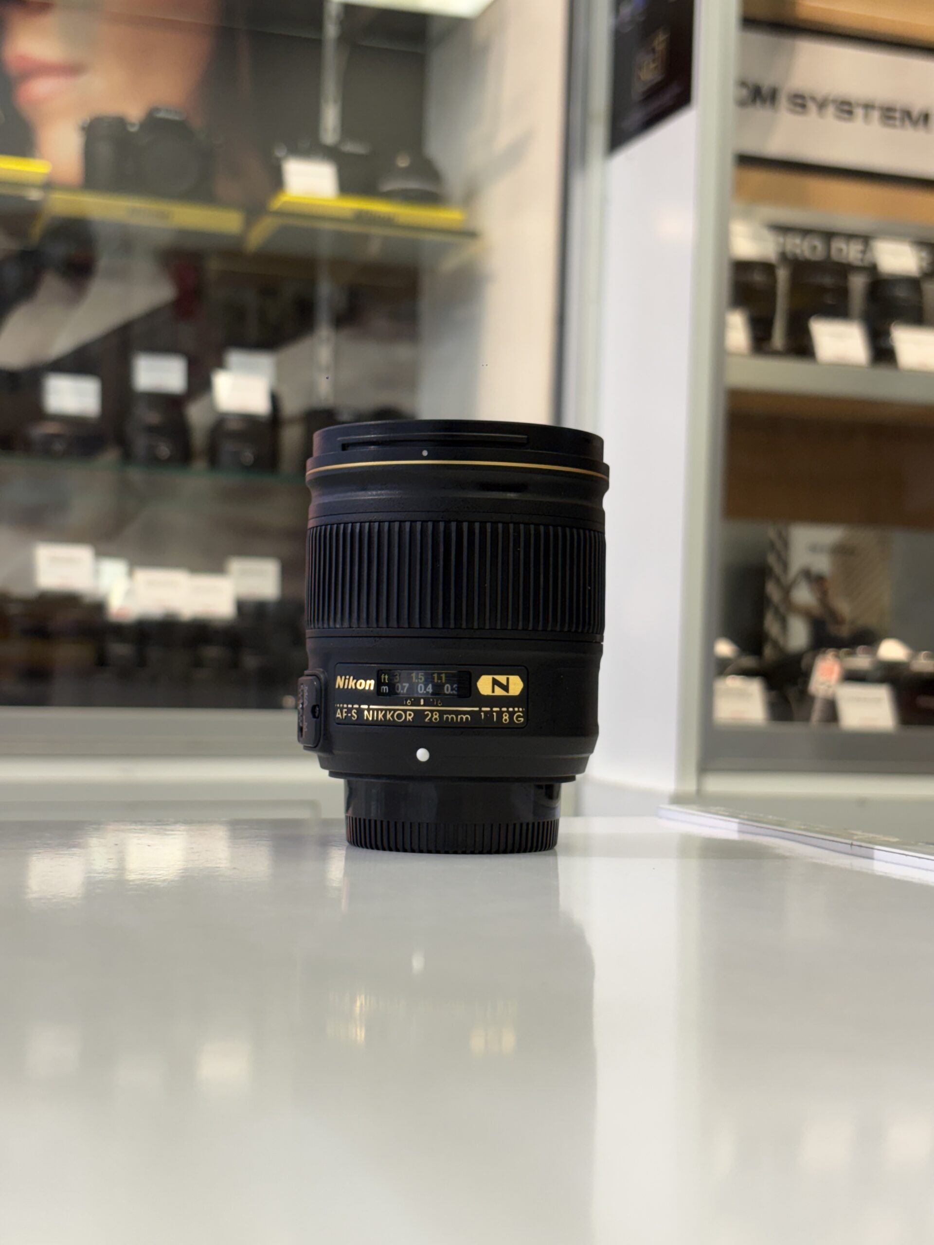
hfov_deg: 28.0
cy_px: 622
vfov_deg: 36.8
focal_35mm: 52
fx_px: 1871
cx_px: 467
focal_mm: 5.96
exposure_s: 1/50
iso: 25
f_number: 1.6
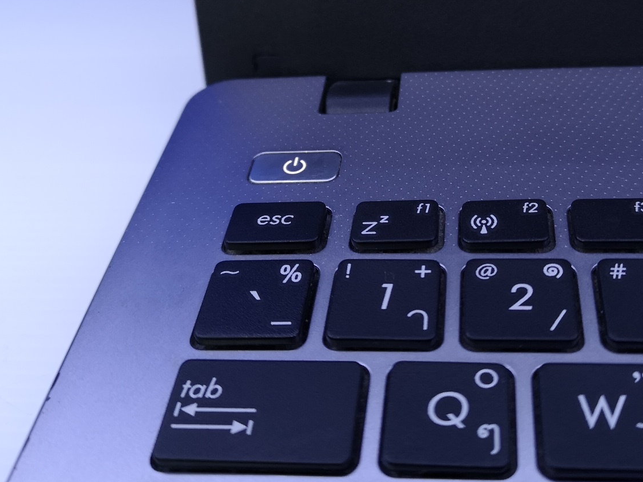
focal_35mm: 44
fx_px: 817
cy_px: 157
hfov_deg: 42.6
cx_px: 403
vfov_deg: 32.6
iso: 250
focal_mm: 3.95
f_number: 1.8
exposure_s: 1/100
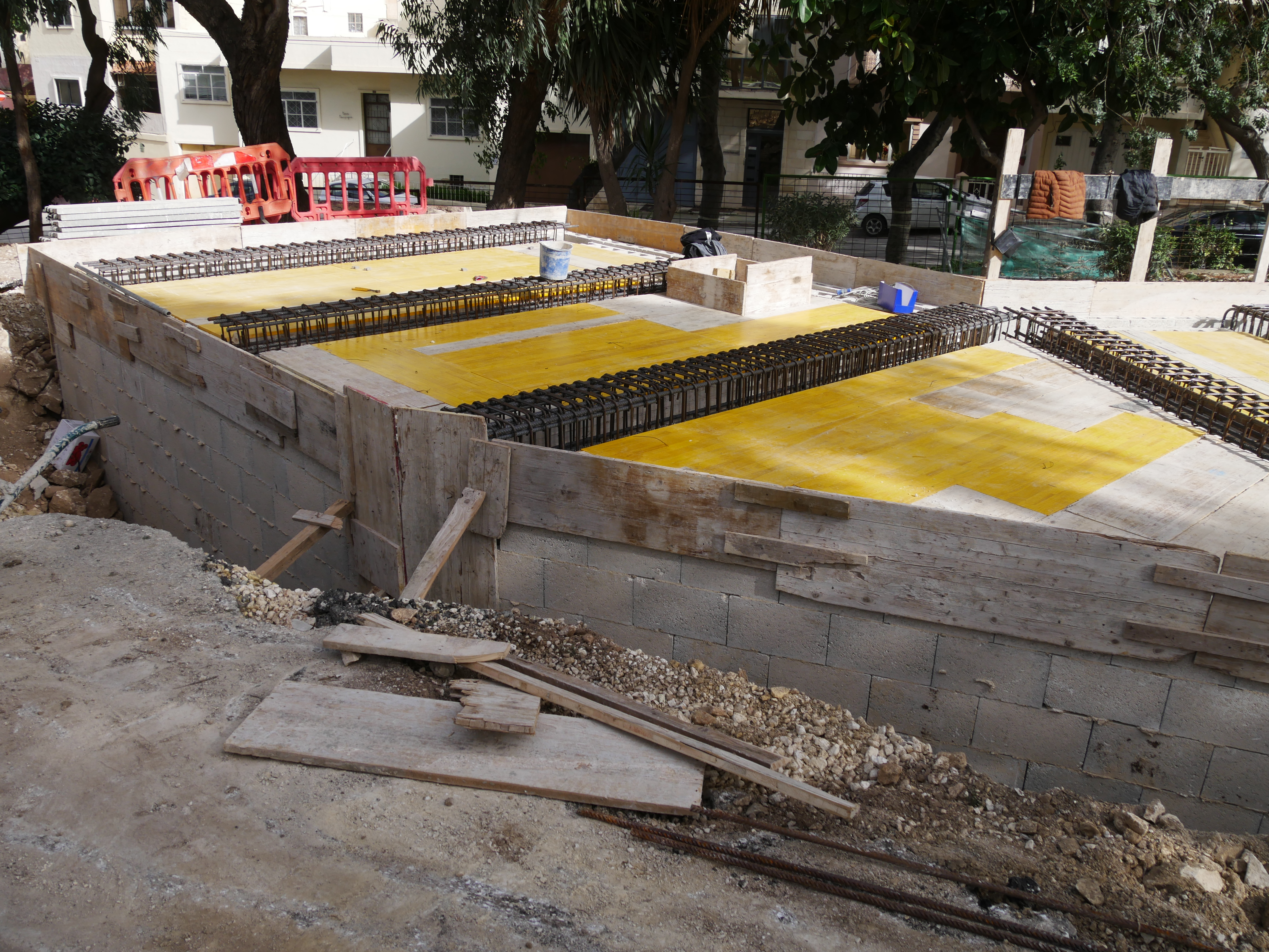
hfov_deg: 63.4
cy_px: 476
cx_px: 634
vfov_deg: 49.8
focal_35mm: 28
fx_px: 1027
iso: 200
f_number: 6.3
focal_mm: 14
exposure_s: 1/400
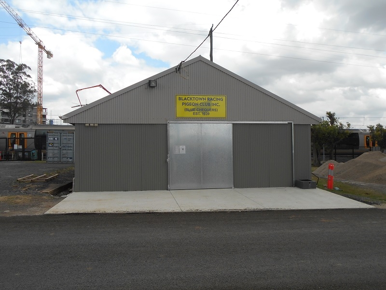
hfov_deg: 60.0
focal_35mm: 30
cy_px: 145
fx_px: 335
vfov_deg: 46.8
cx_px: 193
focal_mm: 5.1
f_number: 3.4
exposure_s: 1/800
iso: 80
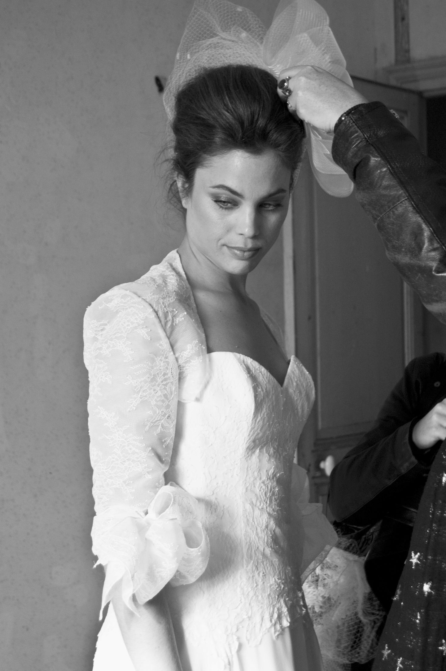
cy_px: 336
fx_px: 1396
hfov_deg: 18.1
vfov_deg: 27.0
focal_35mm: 75
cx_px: 223
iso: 500
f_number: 5.6
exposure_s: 1/30
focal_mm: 50
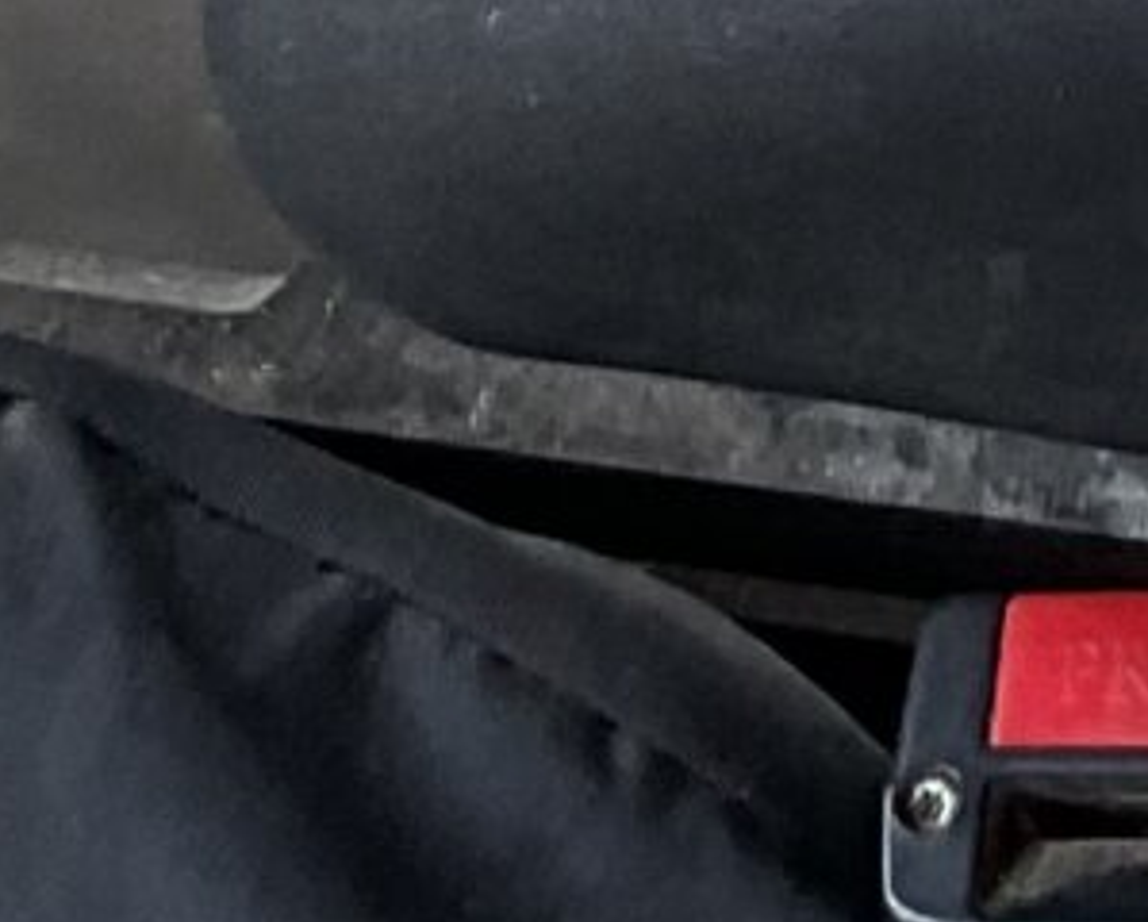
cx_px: 1490
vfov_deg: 5.7
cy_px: -2351
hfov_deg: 7.9
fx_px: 8233
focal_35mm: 242
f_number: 1.8
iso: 20
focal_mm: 3
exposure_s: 1/100
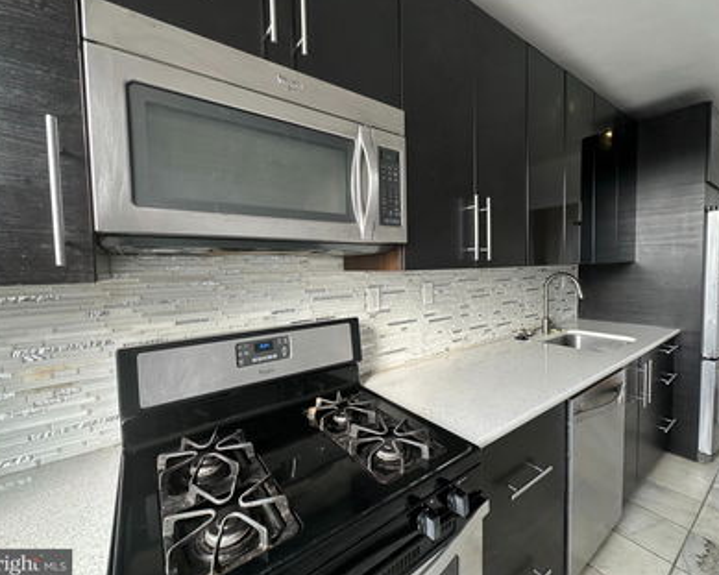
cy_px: 285
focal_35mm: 15
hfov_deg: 96.8
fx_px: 319
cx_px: 371
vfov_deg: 84.0
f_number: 2.2
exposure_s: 1/99
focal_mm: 2.22
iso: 125
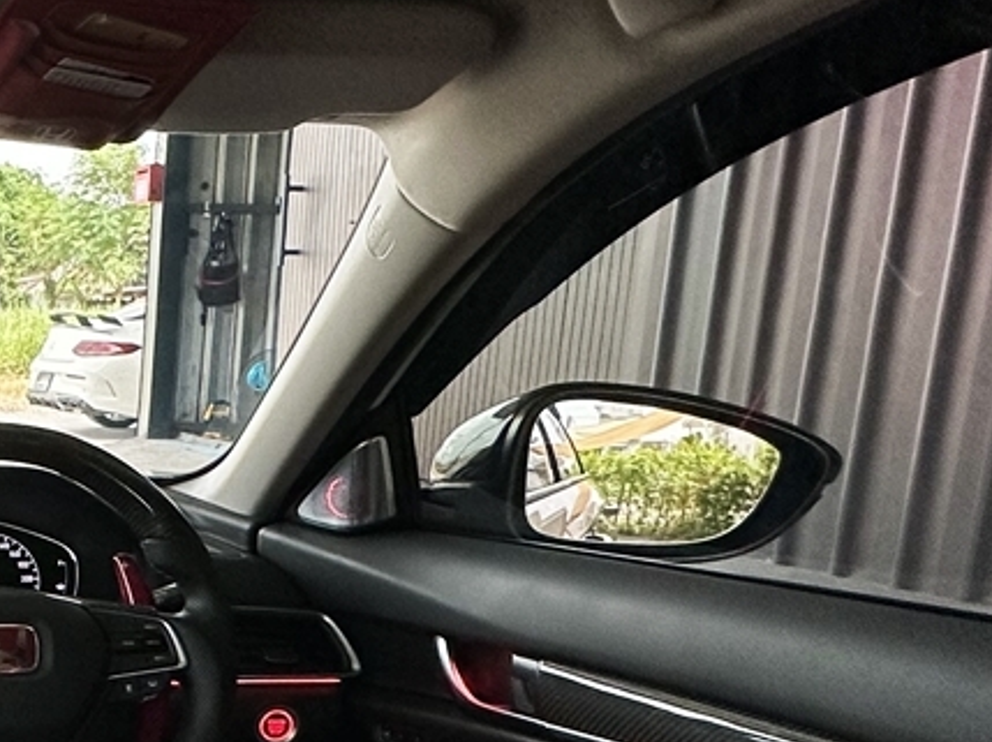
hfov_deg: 28.0
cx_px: -449
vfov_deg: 29.1
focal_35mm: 49
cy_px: 574
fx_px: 1403
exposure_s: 1/99
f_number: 2.2
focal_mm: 2.22
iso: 160
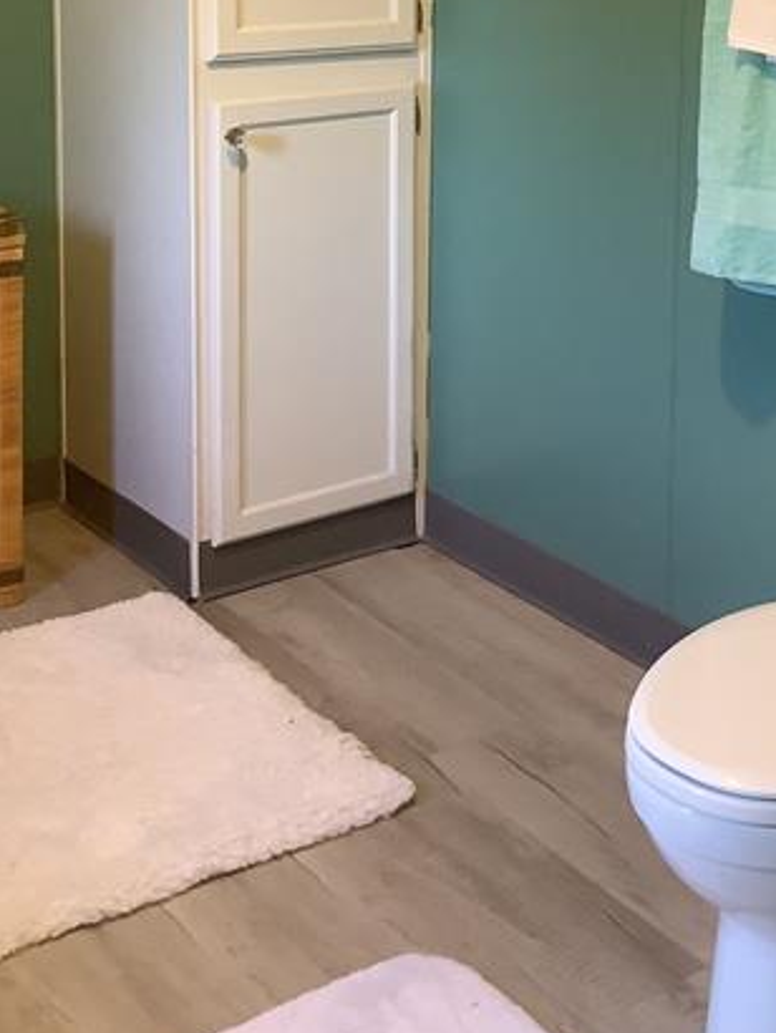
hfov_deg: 25.0
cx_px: 559
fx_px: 1732
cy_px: 96
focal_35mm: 58
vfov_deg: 31.6
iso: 250
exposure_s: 1/50
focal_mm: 3.3
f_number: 2.4
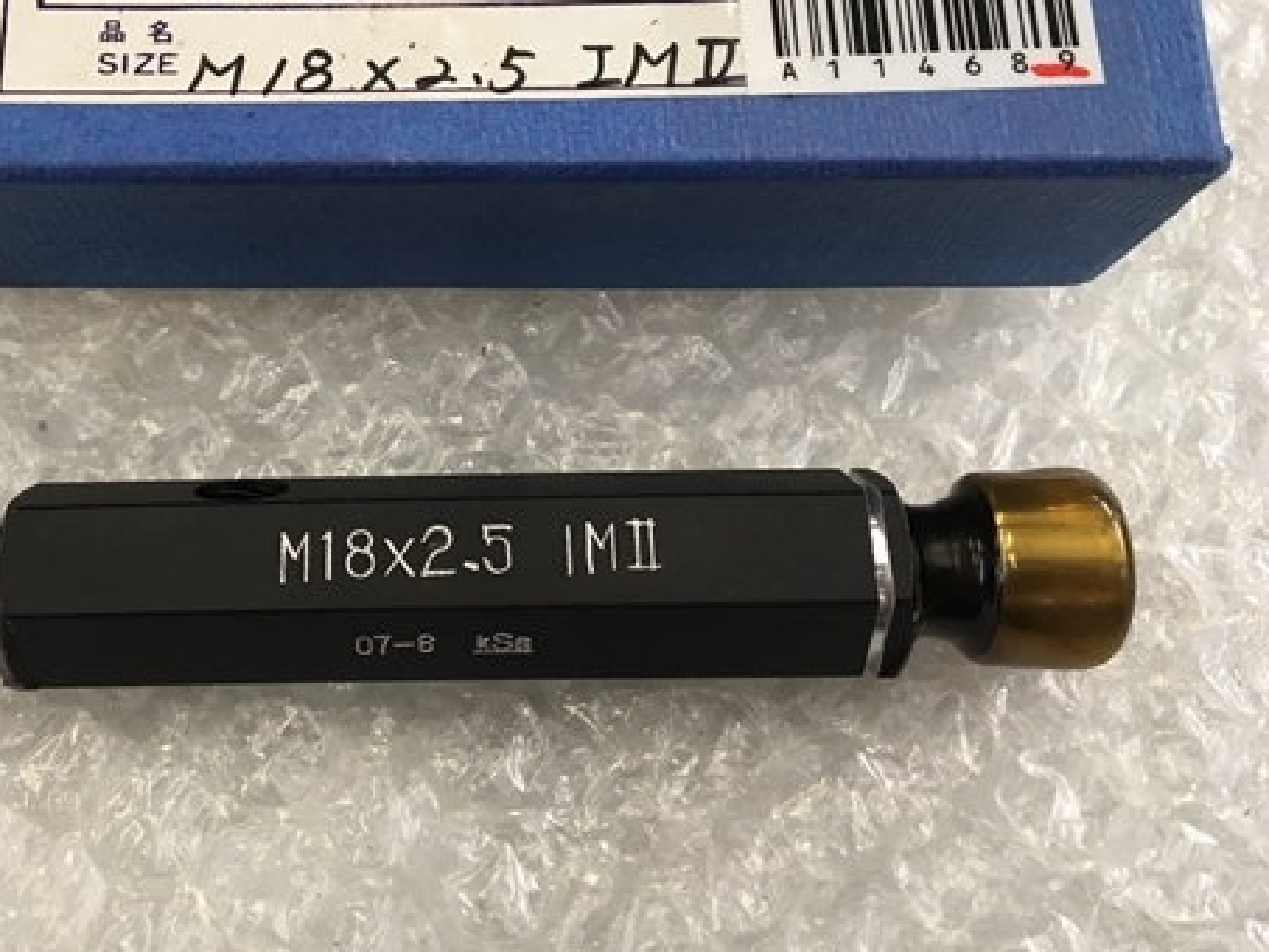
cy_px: 375
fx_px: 1503
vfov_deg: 35.0
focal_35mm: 41
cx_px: 392
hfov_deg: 44.9
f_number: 2.2
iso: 25
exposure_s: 1/30
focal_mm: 4.15
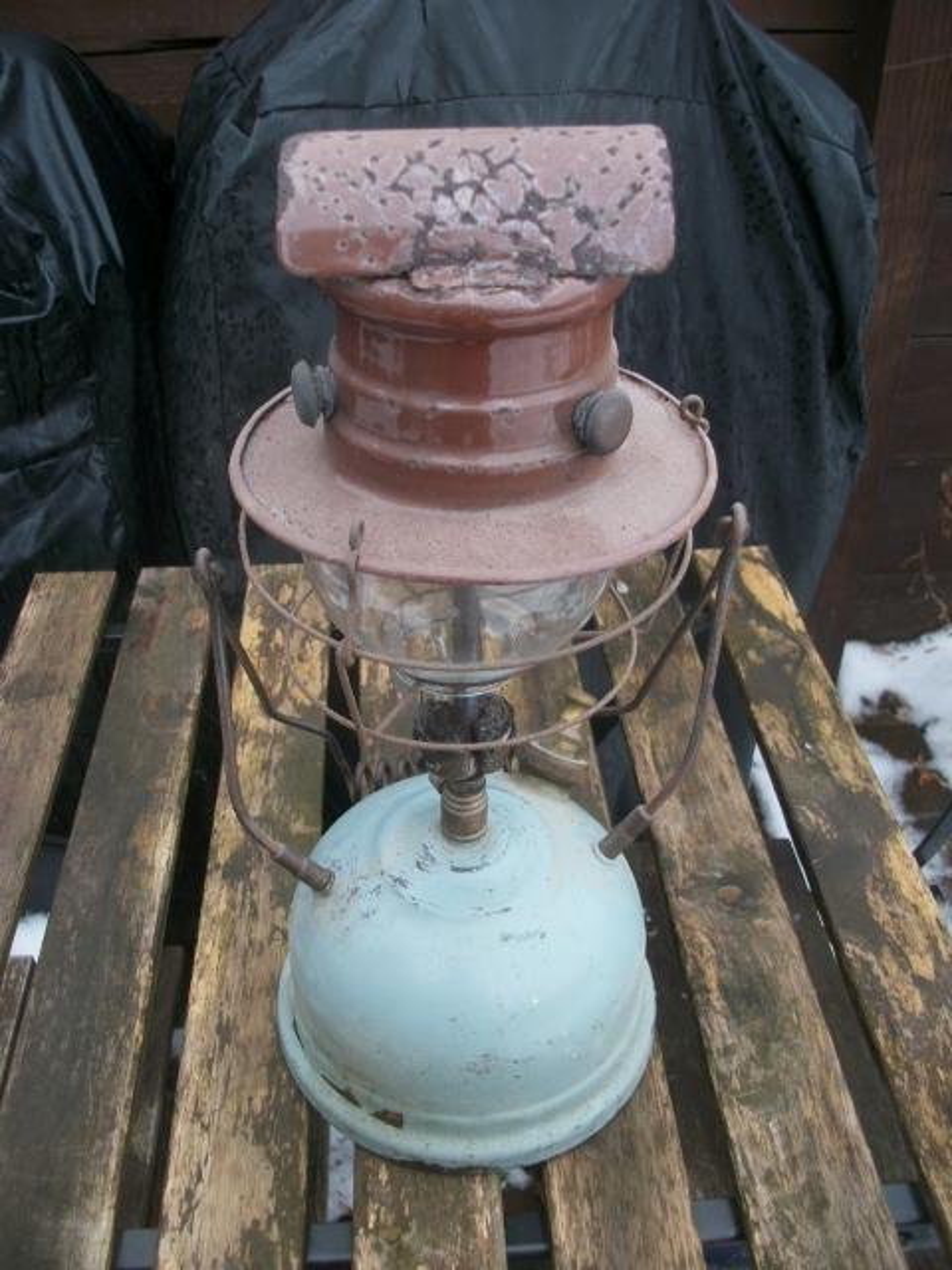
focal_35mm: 31
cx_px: 476
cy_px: 635
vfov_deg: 58.4
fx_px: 1137
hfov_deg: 45.4
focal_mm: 5.7
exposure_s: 1/43.9
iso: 80
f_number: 2.9
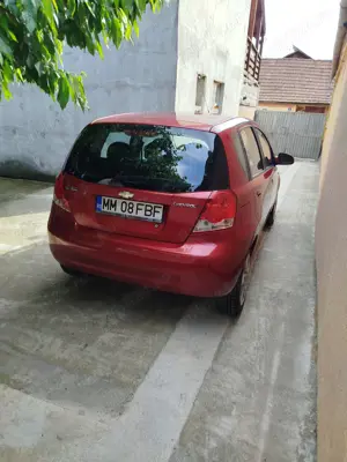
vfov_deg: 71.6
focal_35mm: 24
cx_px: 174
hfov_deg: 56.8
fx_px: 321
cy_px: 231
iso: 50
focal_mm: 5.31
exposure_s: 1/168
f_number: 1.7
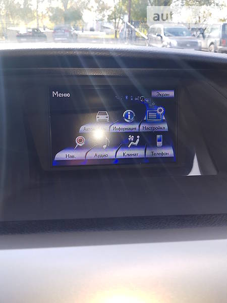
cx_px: 114
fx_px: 227
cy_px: 152
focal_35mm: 26
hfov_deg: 53.1
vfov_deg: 67.3
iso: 40
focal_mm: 4.2
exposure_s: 1/190
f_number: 1.7
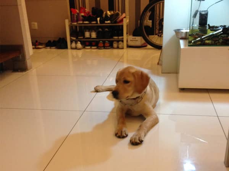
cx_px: 114
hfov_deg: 55.4
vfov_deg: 42.8
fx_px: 218
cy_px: 86
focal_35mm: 33
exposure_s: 1/20
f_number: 2.4
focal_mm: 4.12
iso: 200
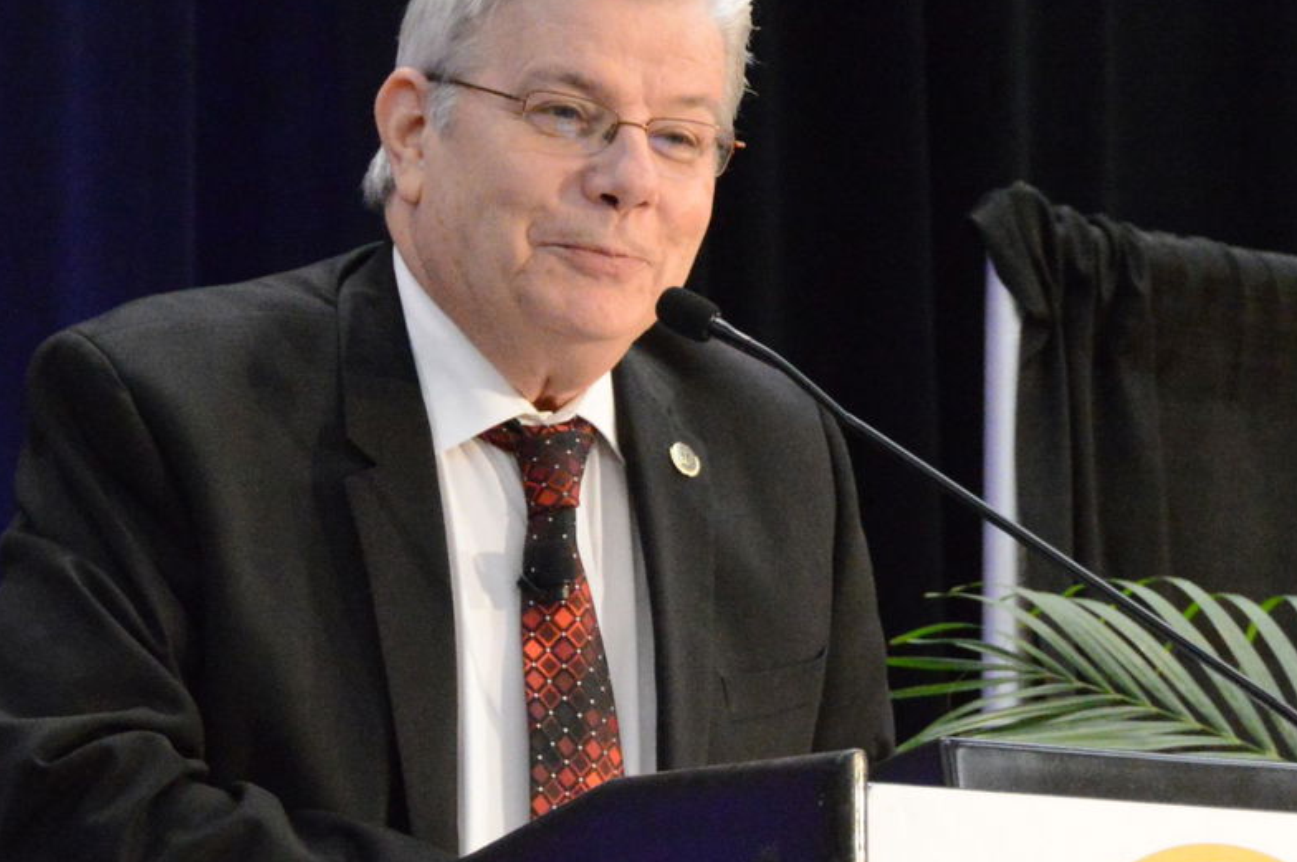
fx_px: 14324
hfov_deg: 5.2
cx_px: 867
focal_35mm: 398
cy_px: 554
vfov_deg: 3.4
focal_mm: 130
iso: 6400
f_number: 9
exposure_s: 1/30
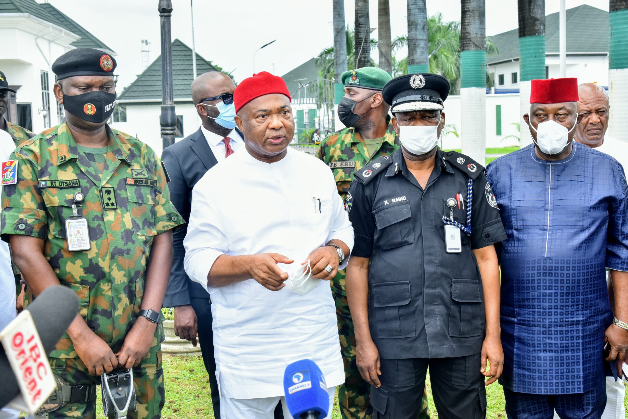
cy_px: 210
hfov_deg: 38.2
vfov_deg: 26.0
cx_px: 314
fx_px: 907
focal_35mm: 52
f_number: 10
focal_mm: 52
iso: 800
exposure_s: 1/200
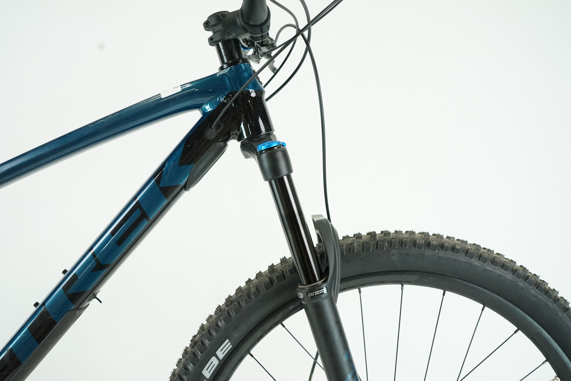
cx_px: 286
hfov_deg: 60.3
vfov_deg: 42.3
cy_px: 190
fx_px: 492
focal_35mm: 31
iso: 2500
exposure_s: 1/200
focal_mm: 31
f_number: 5.6
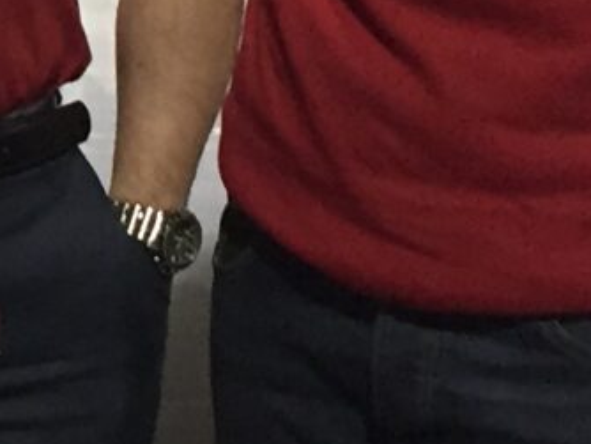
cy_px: -180
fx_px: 3793
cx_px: -596
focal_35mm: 222
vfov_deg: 6.6
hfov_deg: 8.4
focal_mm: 4.15
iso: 125
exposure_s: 1/30
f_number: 2.2
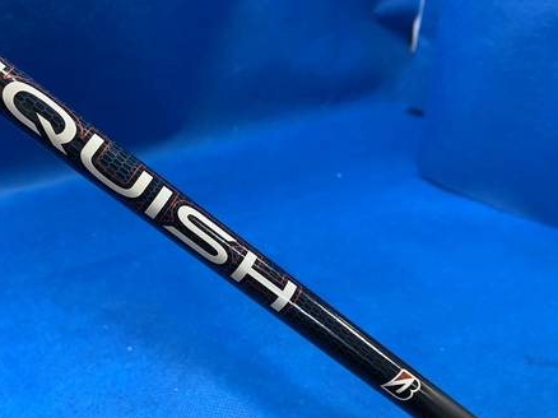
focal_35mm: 38
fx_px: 612
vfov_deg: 37.6
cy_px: 242
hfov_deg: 48.6
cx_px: 218
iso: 125
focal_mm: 4.25
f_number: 1.8
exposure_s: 1/60
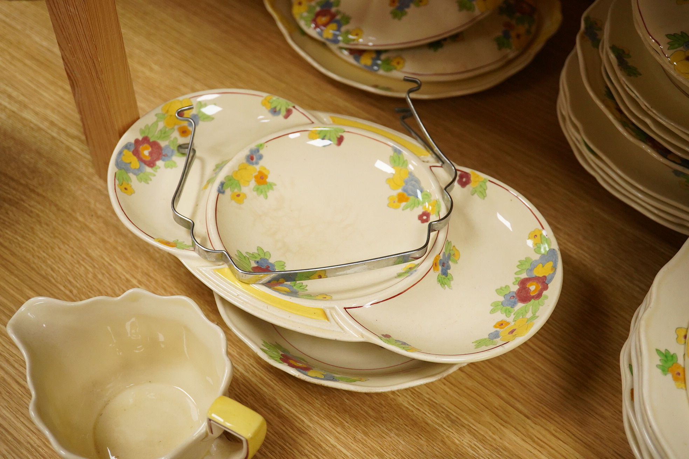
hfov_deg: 43.6
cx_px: 344
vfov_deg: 29.9
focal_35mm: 45
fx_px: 861
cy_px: 230
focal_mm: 30
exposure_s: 1/320
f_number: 6.3
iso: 2500
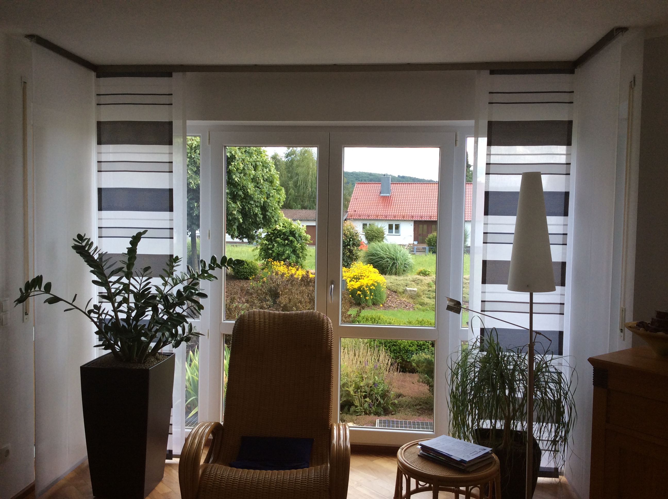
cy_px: 250
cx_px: 334
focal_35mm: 32
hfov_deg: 56.9
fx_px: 617
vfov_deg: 44.1
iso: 32
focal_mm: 3.3
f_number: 2.4
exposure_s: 1/182
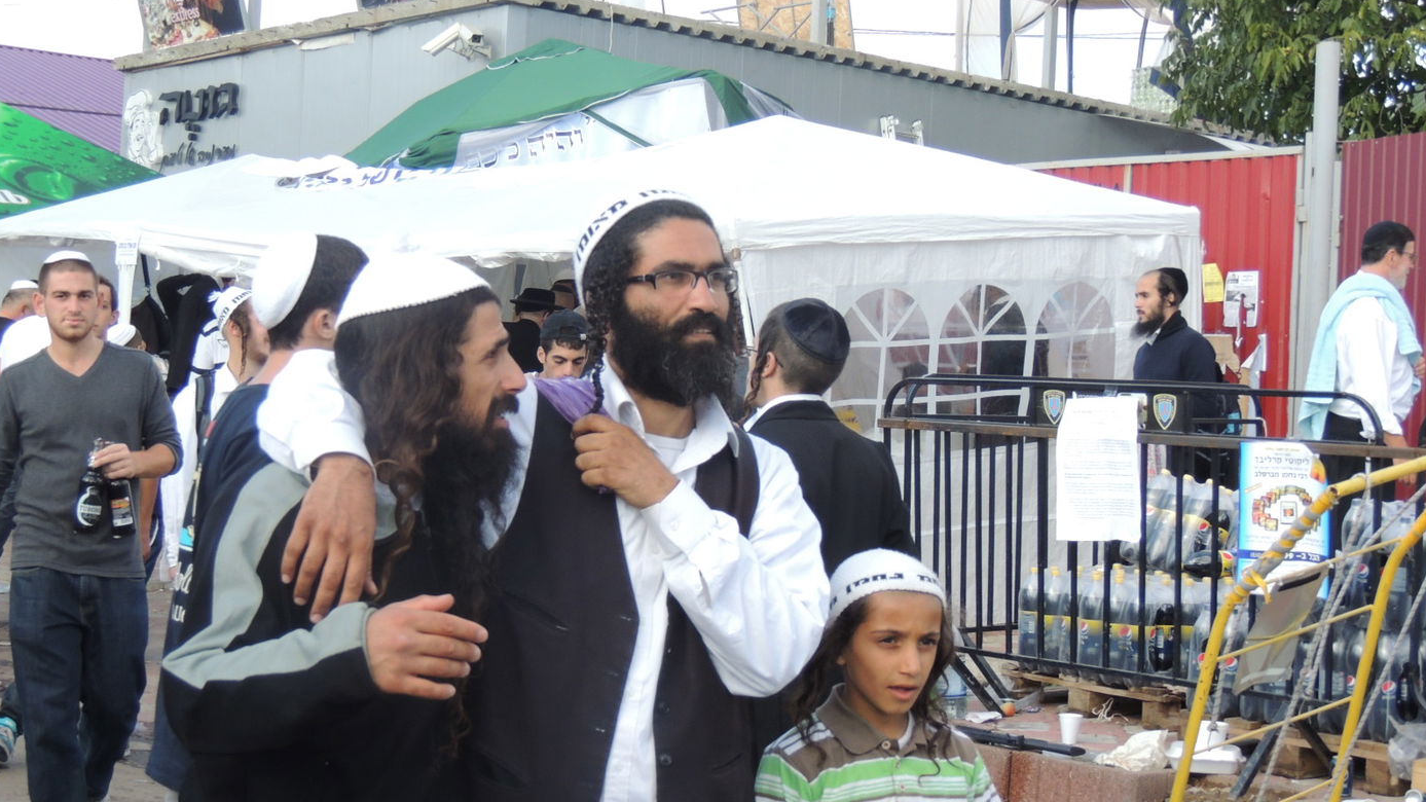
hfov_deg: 31.9
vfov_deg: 18.2
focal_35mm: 66
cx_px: 716
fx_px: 2495
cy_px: 453
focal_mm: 10.7
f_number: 3.7
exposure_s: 1/400
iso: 220
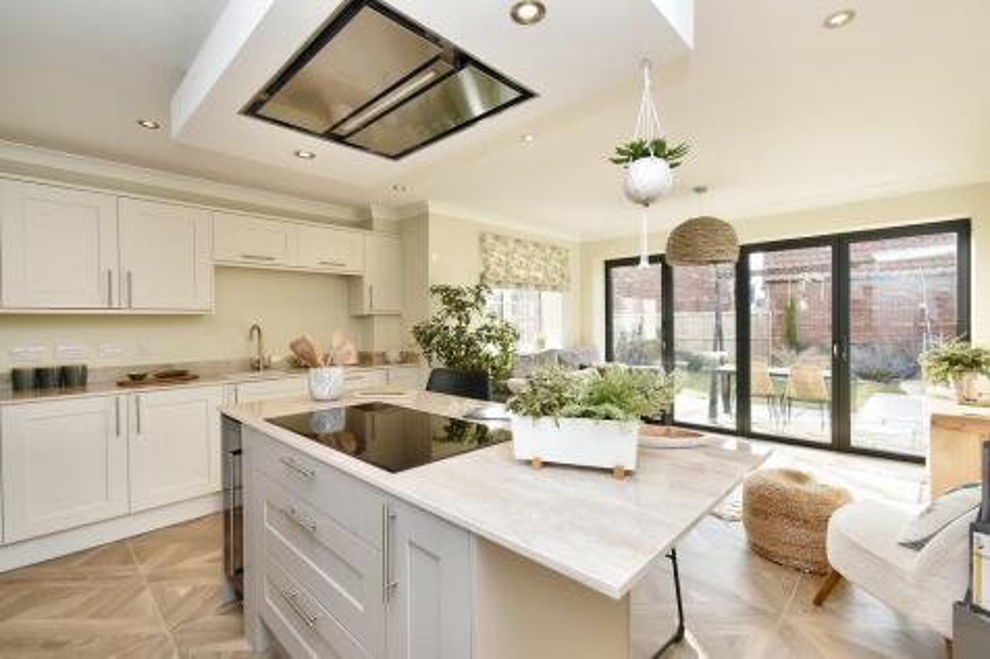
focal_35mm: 15
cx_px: 495
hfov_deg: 100.4
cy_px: 330
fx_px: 412
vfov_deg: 77.3
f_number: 7.1
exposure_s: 1/200
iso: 800
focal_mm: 10
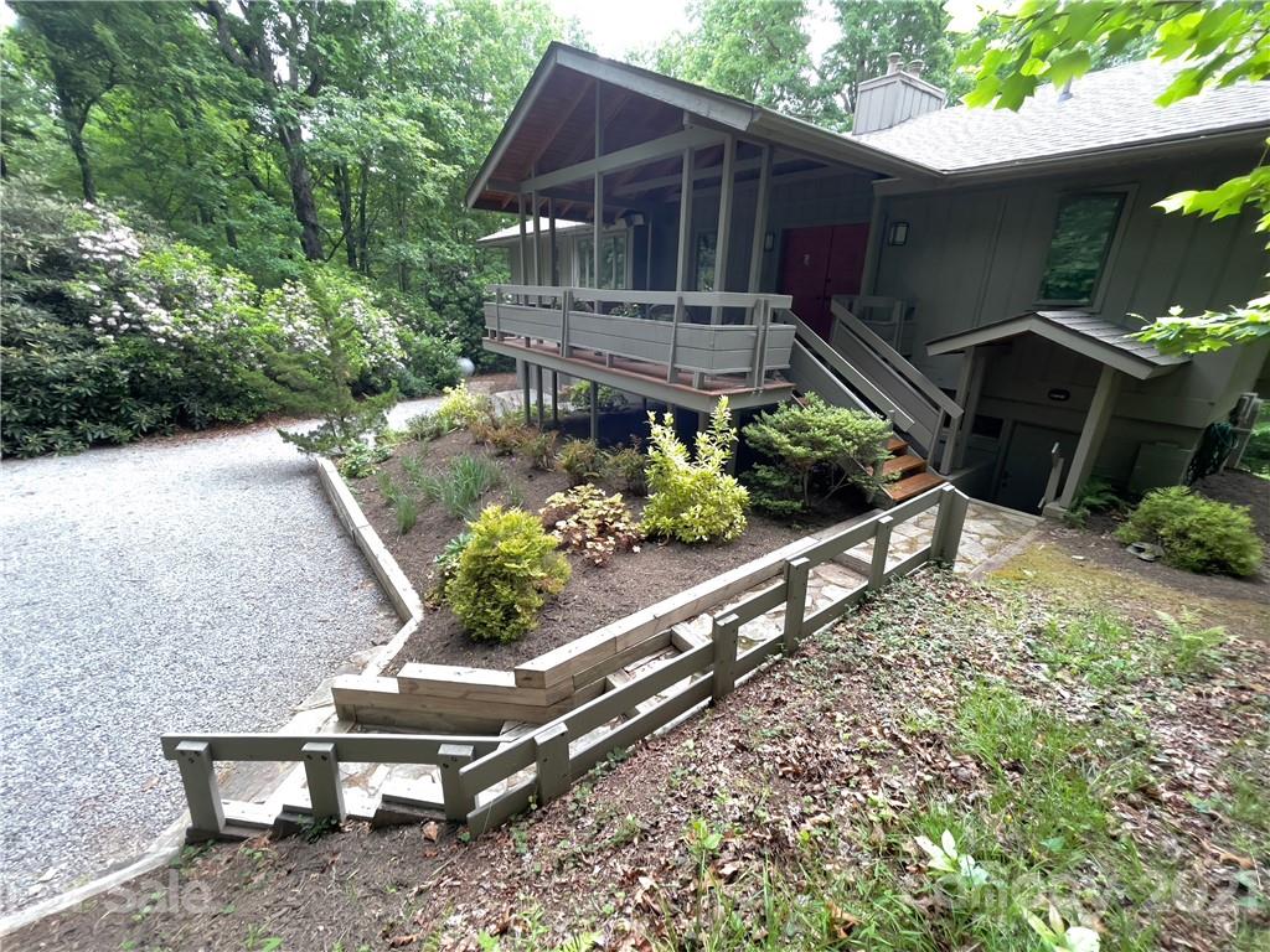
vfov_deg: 89.9
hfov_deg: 106.2
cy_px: 476
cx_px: 635
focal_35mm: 13
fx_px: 477
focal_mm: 1.54
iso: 250
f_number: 2.4
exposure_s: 1/121
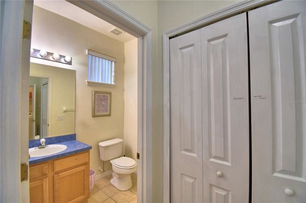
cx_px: 153
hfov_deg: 100.4
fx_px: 127
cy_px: 102
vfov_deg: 77.2
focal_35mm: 15
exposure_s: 1/125
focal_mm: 10
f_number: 4.5
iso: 320
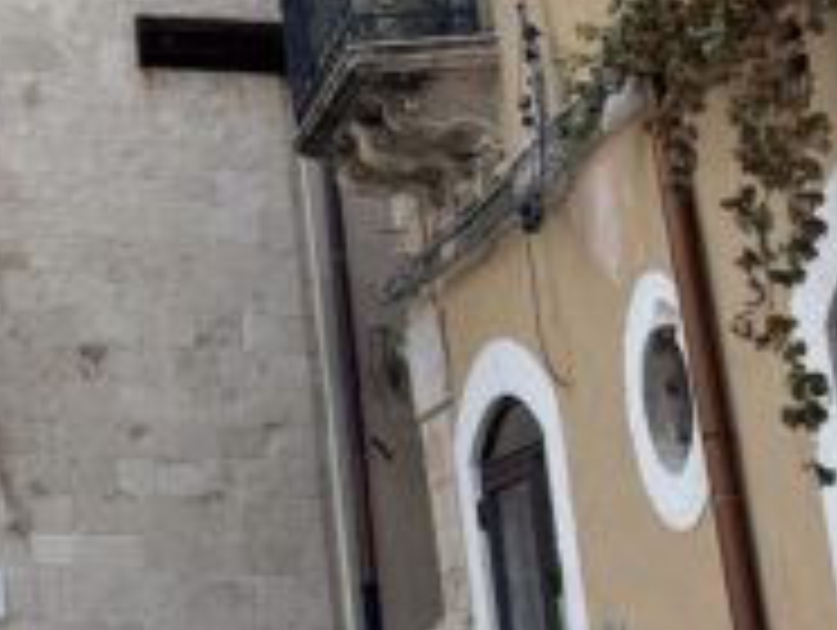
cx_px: -468
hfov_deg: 17.5
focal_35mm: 99
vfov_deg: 14.7
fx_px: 2397
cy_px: -9
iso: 80
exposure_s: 1/782
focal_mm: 6.76
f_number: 1.78
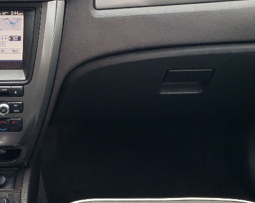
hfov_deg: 21.0
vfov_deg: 17.2
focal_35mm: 87
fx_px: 656
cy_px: 208
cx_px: -16
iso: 50
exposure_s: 1/145
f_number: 1.5
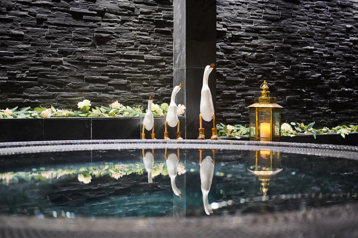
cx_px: 179
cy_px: 119
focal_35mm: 50
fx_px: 497
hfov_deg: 39.6
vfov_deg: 27.0
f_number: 1.8
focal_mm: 50
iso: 800
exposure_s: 1/125
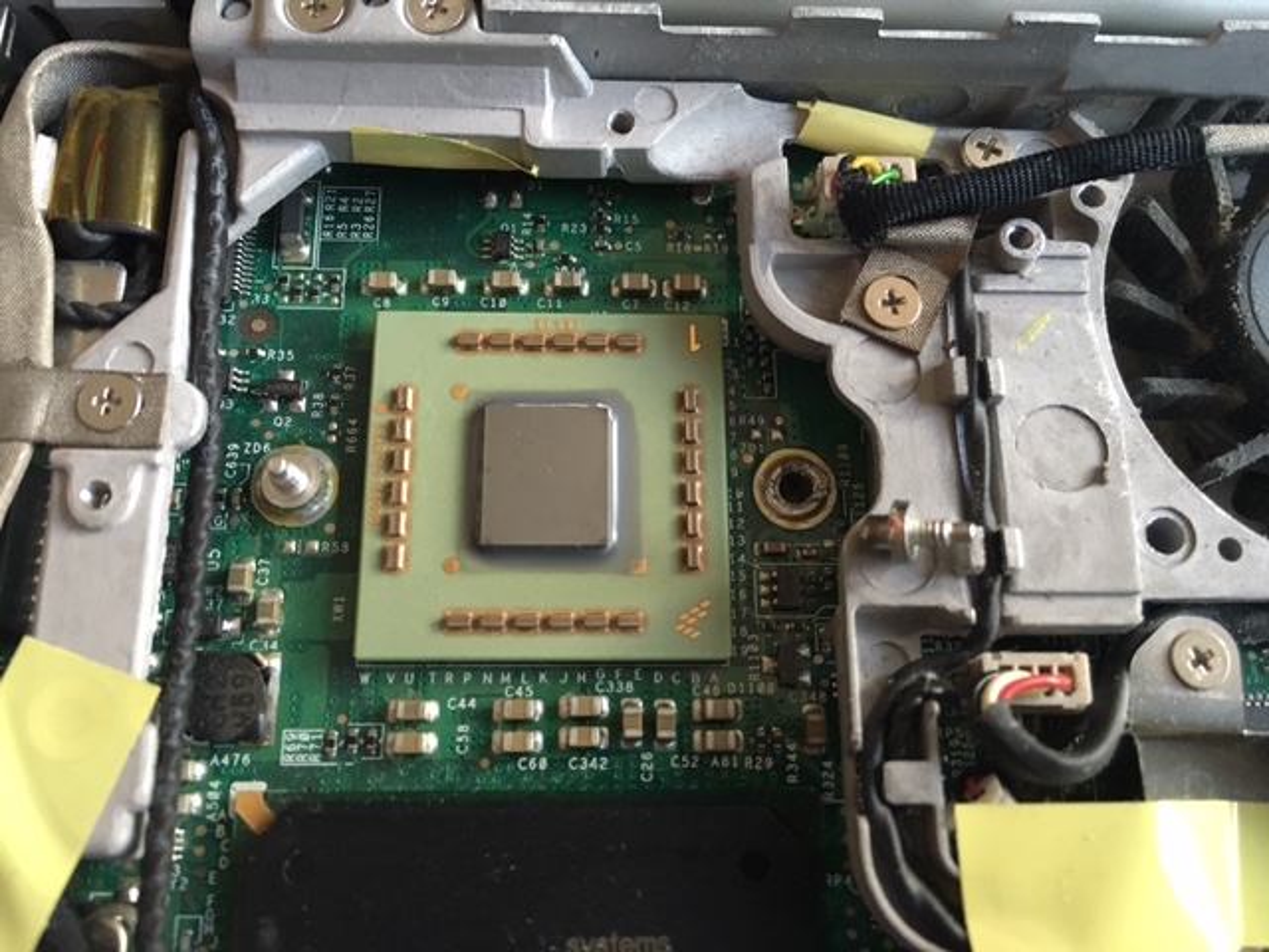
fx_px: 1063
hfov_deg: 61.7
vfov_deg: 48.2
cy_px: 476
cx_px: 634
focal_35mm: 29
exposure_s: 1/33
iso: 200
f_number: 2.2
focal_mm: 4.15
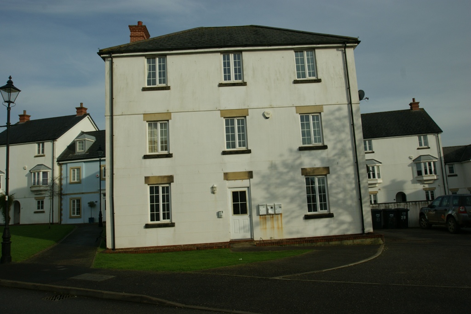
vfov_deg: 47.9
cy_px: 157
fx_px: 353
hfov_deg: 67.4
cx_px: 236
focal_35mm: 27
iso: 100
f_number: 10
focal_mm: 18
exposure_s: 1/320
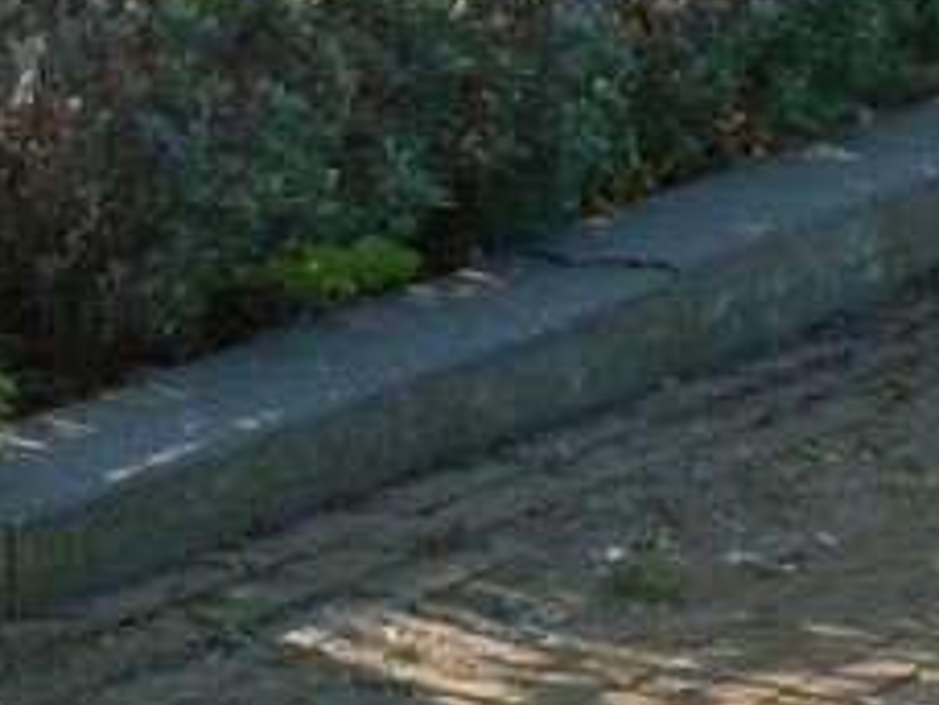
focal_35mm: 253
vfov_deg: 5.8
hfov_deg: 7.8
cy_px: -408
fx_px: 6863
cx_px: -210
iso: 100
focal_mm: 6.5
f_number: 3.9
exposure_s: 1/200
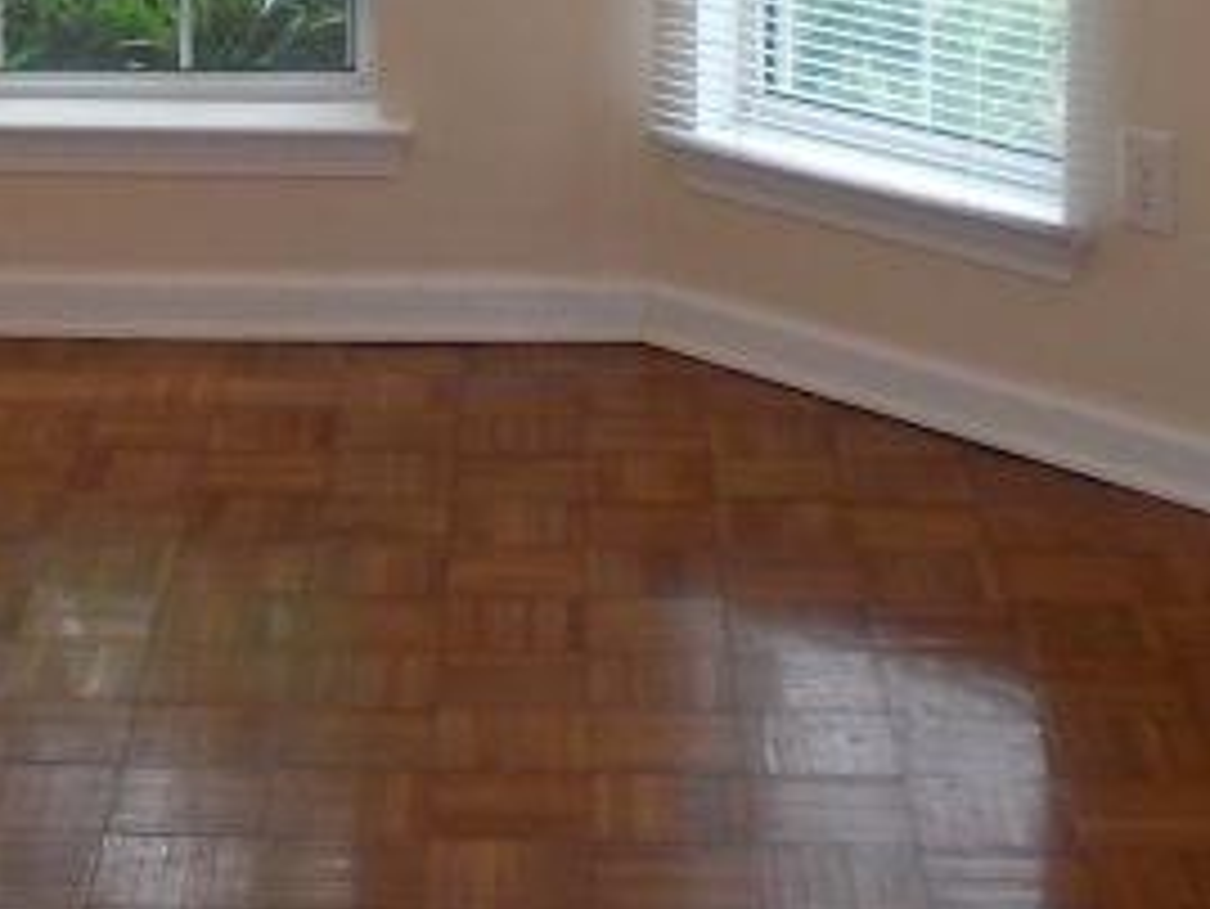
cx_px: 351
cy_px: -252
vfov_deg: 12.7
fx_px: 3952
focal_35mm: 113
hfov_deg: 17.3
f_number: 3.1
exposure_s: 1/50
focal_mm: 5.3
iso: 80
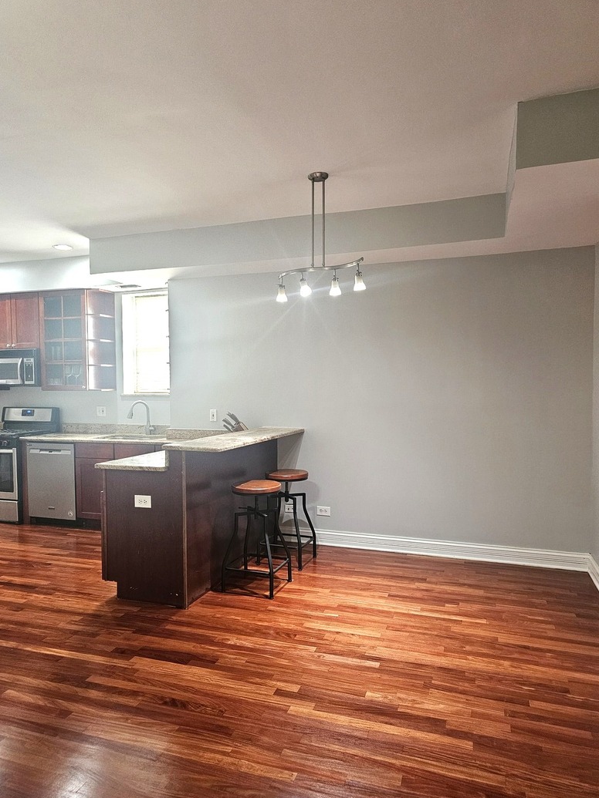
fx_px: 554
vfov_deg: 71.6
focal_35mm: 24
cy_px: 398
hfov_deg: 56.8
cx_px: 288
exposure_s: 1/120
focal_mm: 6.3
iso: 400
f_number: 1.7
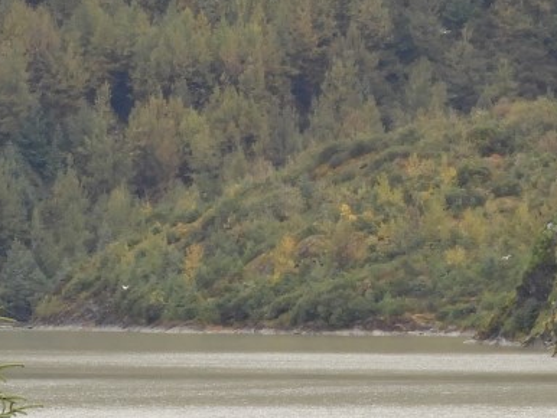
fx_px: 12011
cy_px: 193
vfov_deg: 2.0
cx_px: 498
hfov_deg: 2.7
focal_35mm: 746
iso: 100
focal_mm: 35.8
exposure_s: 1/125
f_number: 5.3
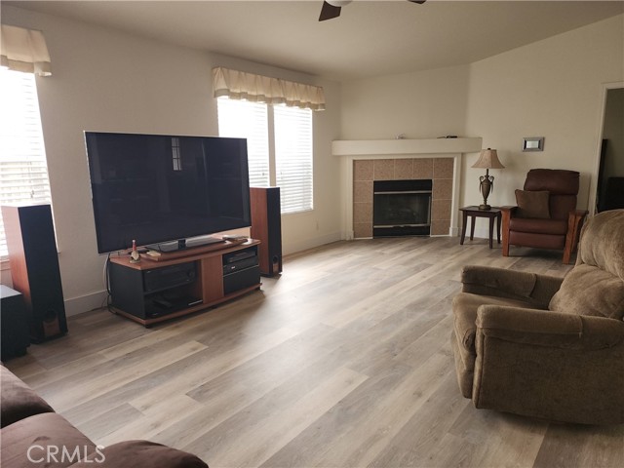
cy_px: 234
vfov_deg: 58.9
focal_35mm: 23
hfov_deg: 73.9
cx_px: 312
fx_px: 415
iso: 50
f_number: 1.8
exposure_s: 1/60
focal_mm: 6.4
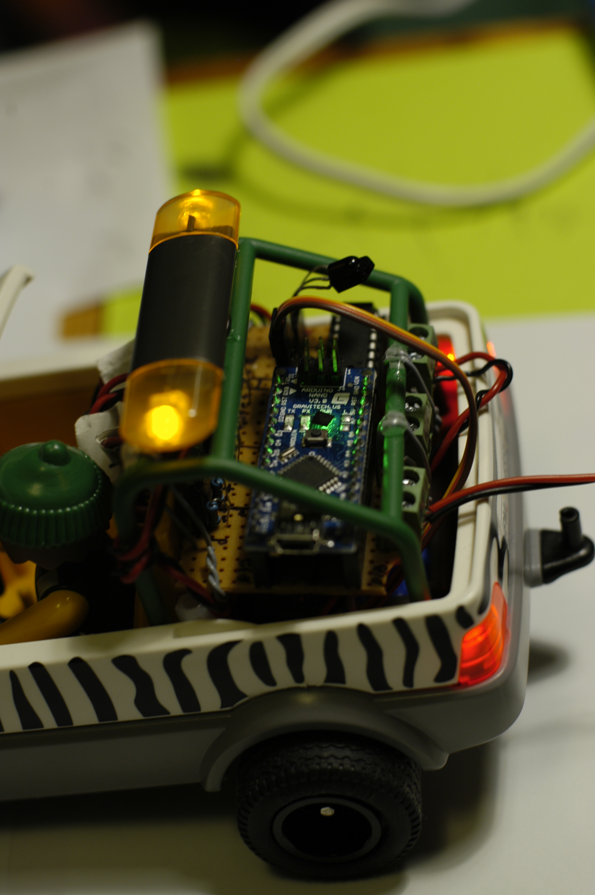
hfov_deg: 18.1
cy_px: 448
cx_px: 298
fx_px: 1863
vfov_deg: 27.0
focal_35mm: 75
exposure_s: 1/40
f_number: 3.2
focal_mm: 50
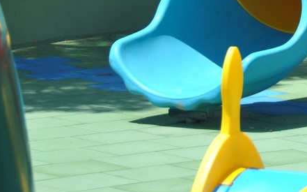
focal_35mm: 247
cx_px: 380
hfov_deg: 8.4
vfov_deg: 5.3
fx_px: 2065
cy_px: -73
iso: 110
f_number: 5.6
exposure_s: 1/500
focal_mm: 62
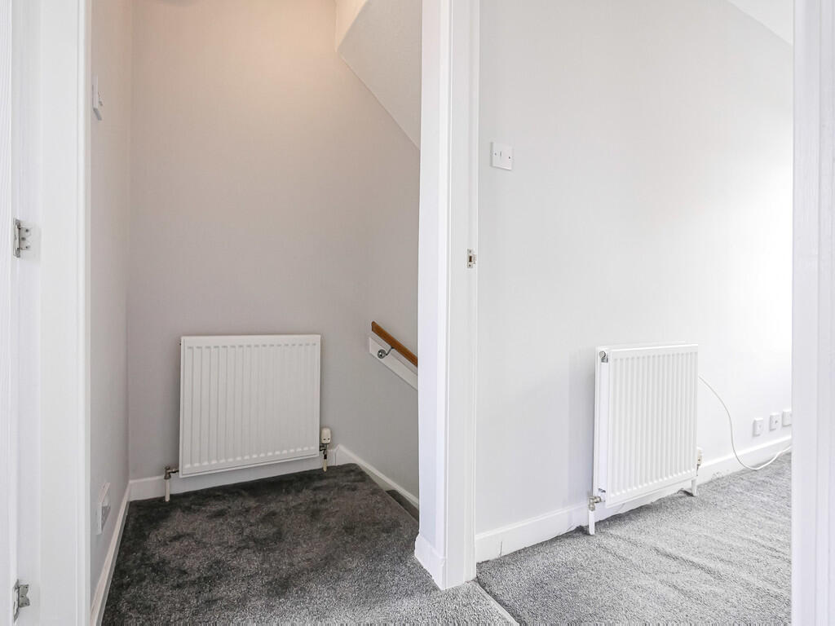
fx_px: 386
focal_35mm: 16
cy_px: 313
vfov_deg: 78.1
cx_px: 418
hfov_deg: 94.5
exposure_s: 1/60
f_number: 4
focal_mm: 8
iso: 1250
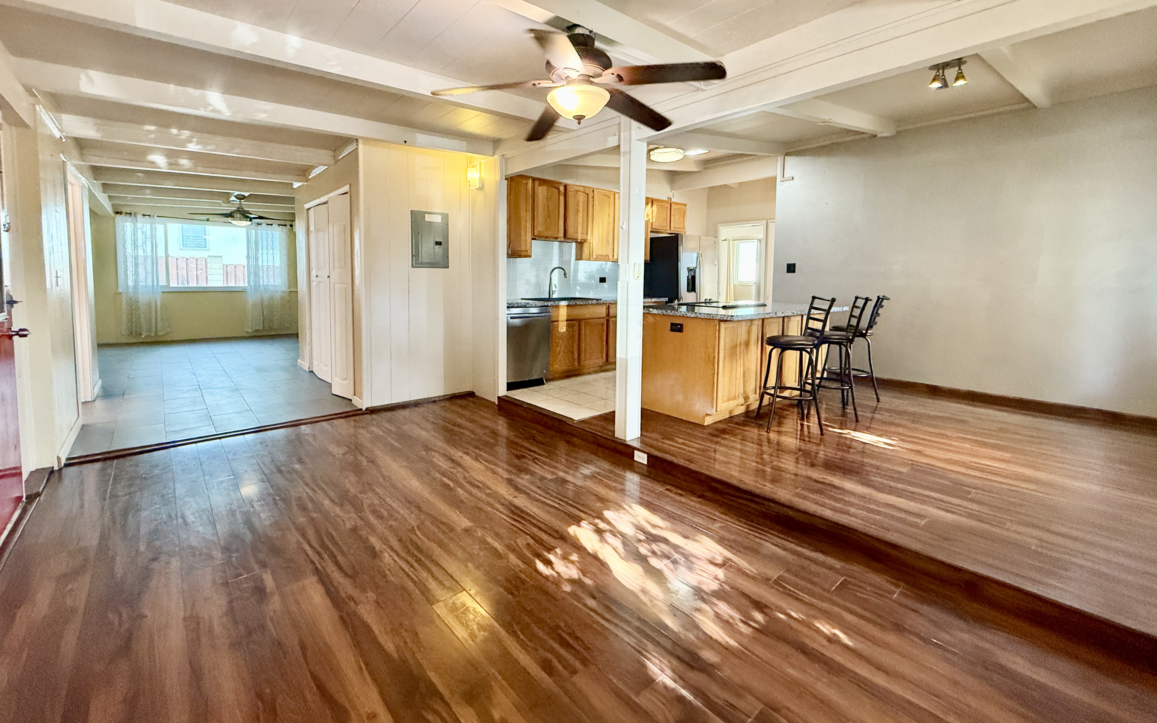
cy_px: 307
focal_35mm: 15
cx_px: 580
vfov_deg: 74.3
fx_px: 473
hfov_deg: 101.5
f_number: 2.2
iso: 500
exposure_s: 1/120
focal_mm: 2.22
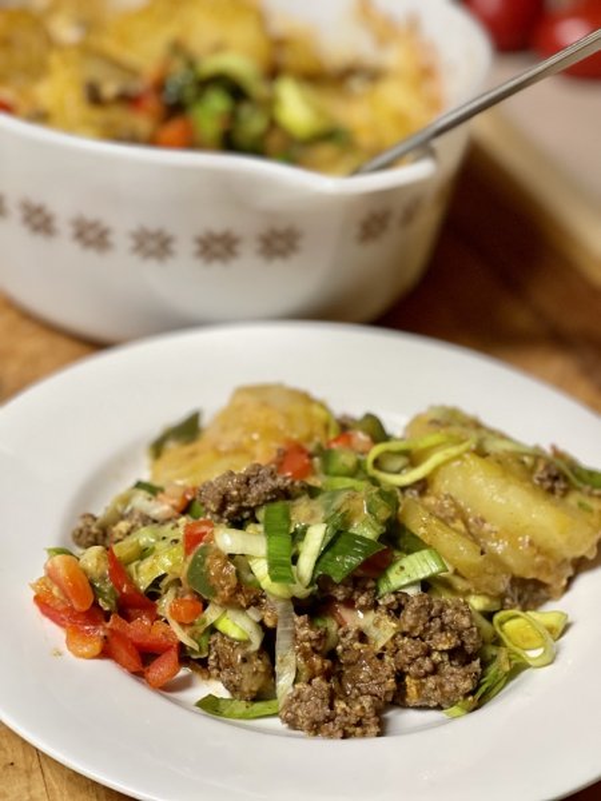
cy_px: 400
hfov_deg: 22.9
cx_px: 300
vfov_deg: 30.3
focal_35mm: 64
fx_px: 1482
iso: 250
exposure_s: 1/40
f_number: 2.2
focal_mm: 7.5
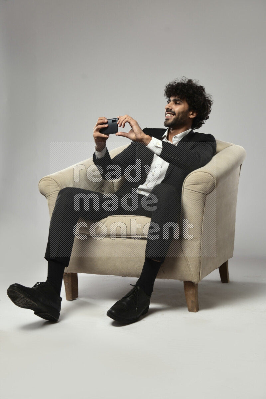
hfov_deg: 35.1
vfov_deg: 50.7
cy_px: 200
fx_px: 421
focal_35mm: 38
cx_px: 133
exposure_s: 1/125
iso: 400
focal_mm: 38
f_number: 5.6
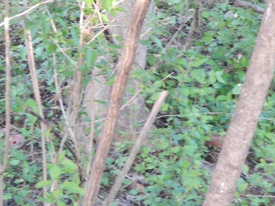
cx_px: 161
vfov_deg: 8.6
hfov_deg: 11.5
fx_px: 1366
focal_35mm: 172
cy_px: 147
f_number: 4.6
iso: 360
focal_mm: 20.5
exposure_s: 1/30
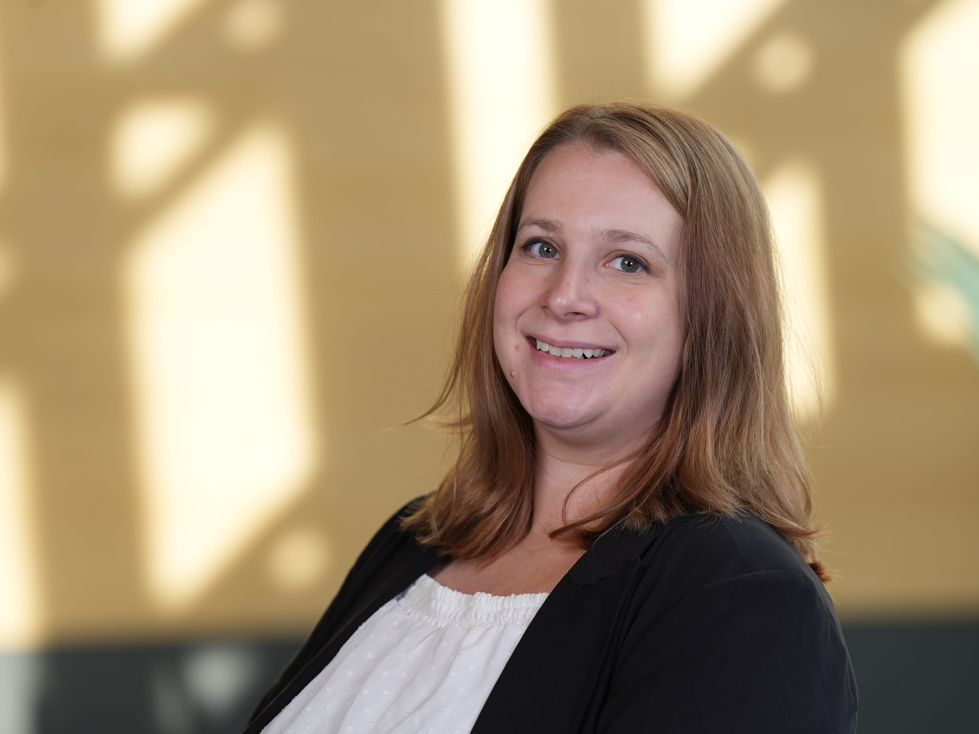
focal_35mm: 165
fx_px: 4666
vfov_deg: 9.0
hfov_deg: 12.0
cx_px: 532
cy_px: 366
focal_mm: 152
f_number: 3.5
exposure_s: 1/250
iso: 160
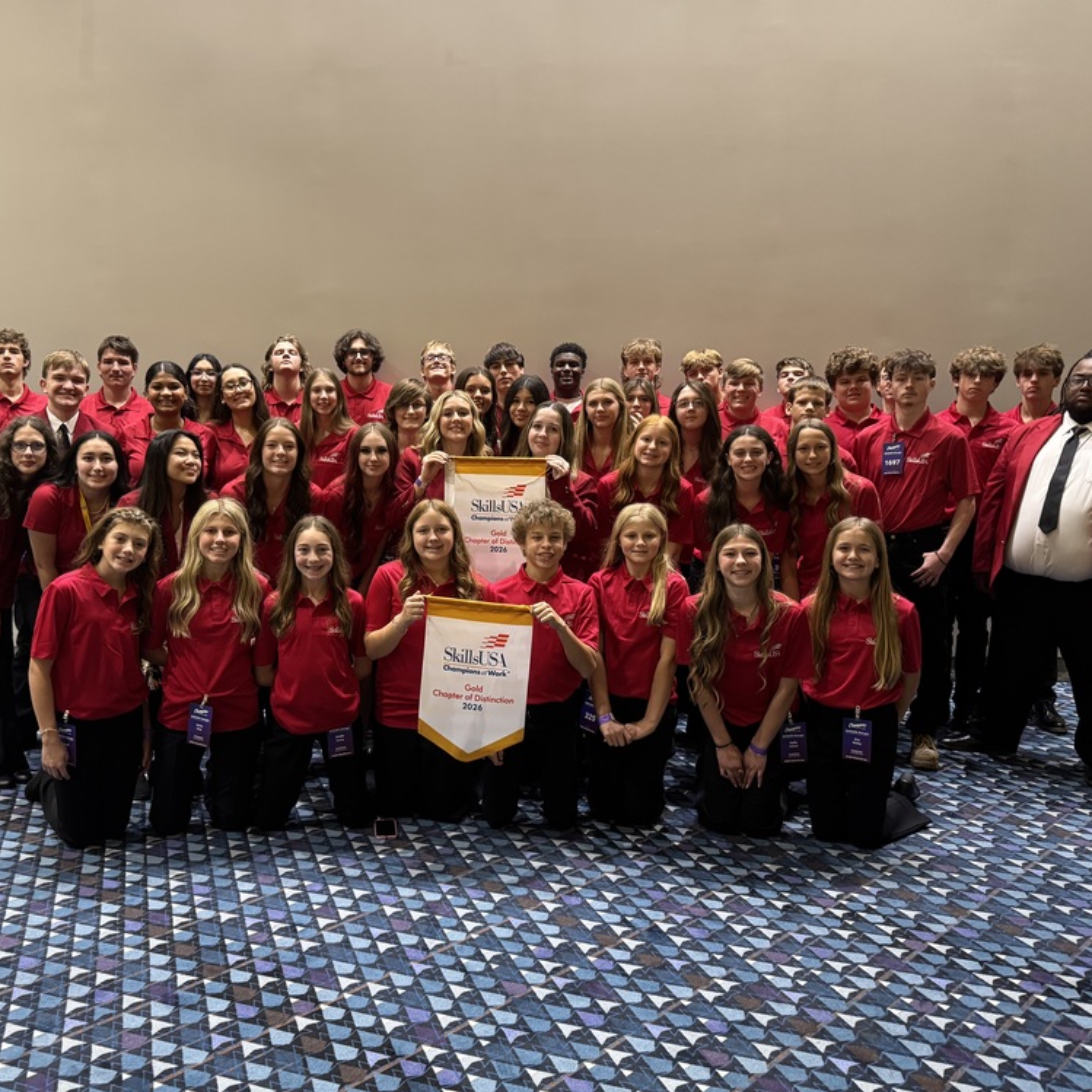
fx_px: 1035
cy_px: 535
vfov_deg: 55.6
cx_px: 456
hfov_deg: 55.3
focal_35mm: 29
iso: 640
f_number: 1.78
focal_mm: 6.76
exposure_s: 1/40
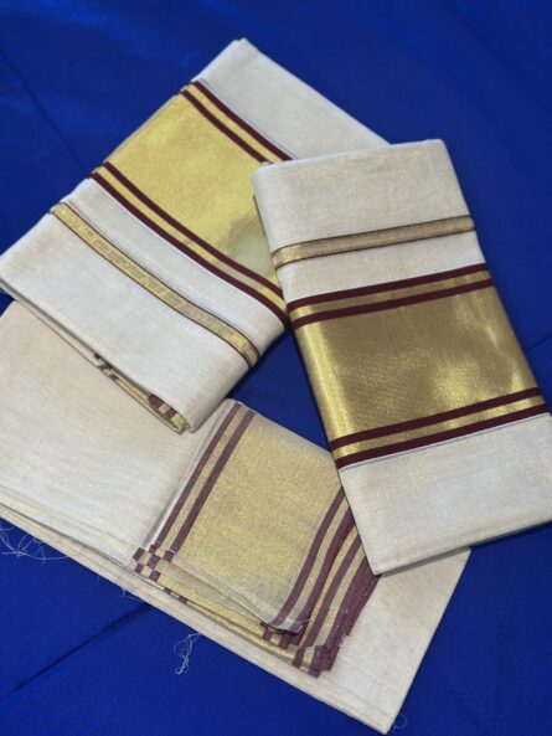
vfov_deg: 39.6
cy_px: 368
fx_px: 1020
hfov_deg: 30.3
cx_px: 276
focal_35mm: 48
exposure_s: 1/120
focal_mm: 6.86
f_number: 1.78
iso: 125
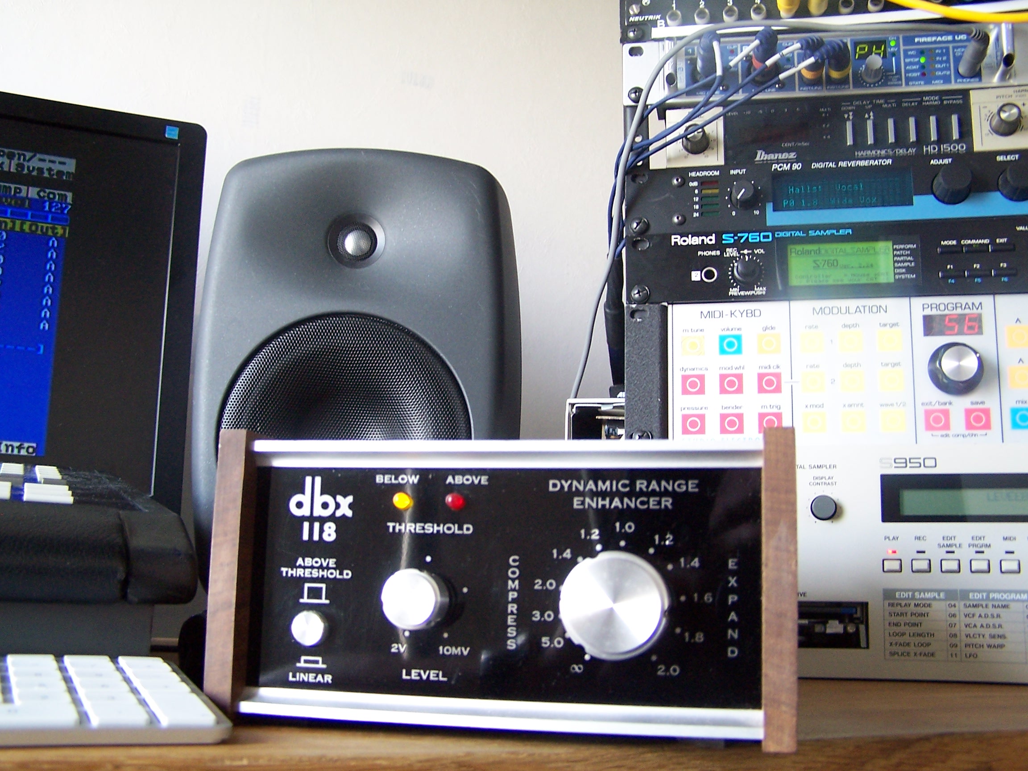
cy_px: 386
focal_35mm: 38
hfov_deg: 49.0
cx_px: 514
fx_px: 1128
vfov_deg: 37.7
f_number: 2.8
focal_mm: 6.3
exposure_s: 1/15
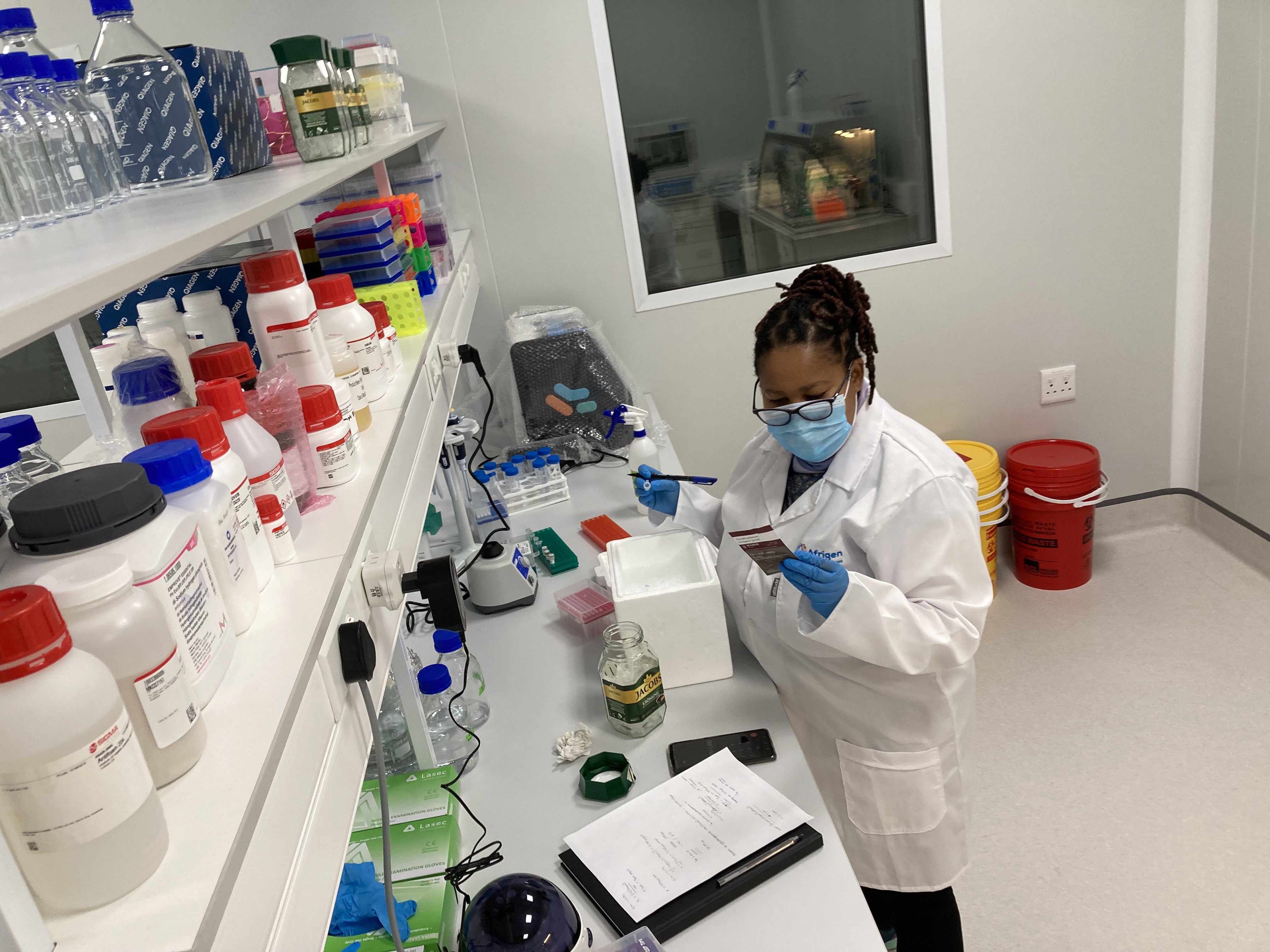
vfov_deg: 49.7
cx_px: 635
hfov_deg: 63.4
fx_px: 1027
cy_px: 476
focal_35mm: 28
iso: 50
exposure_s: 1/50
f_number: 1.8
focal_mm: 3.99
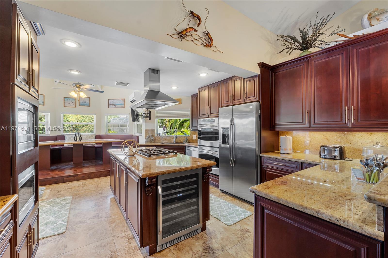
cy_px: 129
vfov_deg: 77.3
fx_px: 162
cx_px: 194
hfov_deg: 100.4
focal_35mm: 15
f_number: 11
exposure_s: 1/2.5
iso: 160
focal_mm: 10
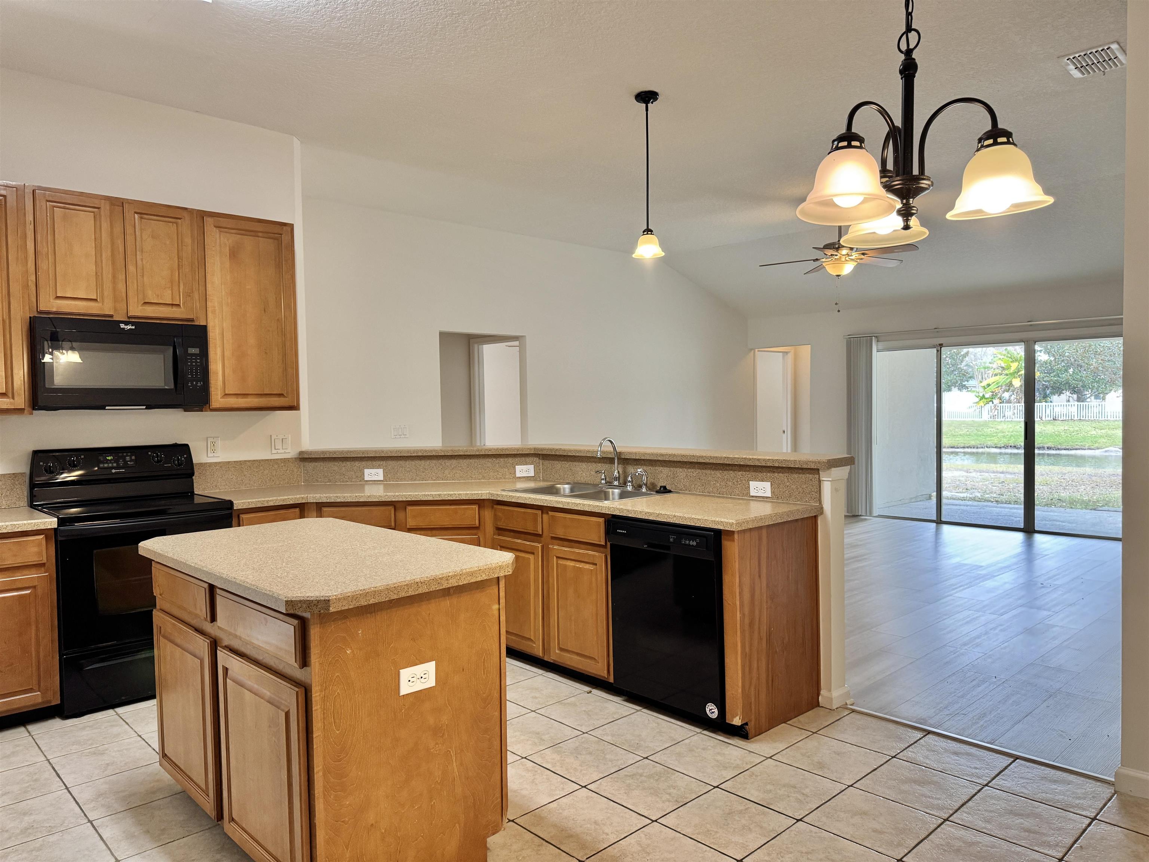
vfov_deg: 56.8
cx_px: 574
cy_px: 431
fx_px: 797
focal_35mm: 24
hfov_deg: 71.6
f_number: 1.78
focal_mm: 6.76
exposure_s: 1/120
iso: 200
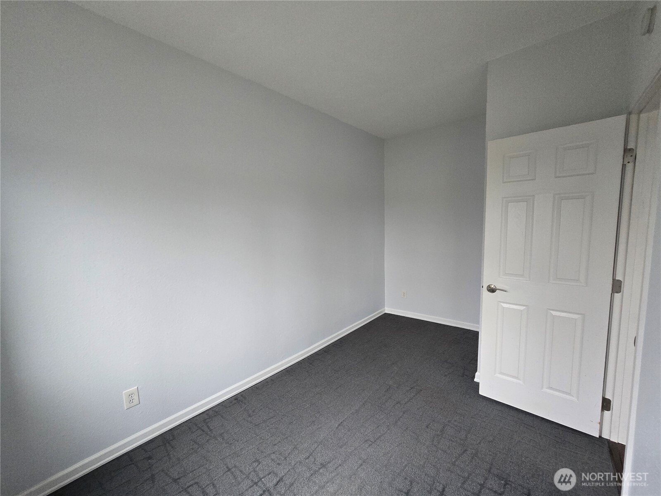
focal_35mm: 13
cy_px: 248
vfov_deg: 89.9
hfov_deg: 106.2
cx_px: 330
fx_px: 248
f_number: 2.2
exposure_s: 1/60
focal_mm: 2.2
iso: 400
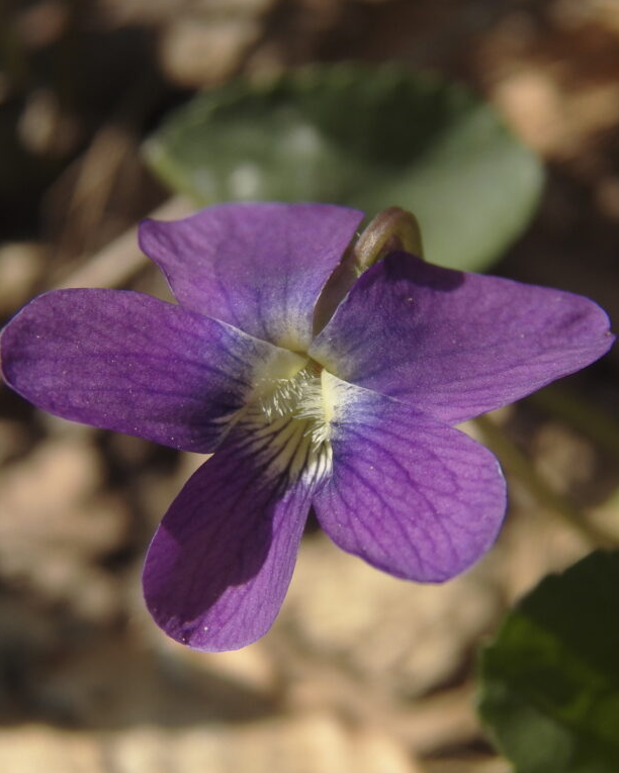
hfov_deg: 13.9
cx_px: 337
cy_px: 387
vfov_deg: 17.3
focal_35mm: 111
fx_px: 2542
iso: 125
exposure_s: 1/1250
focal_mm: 15.2
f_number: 4
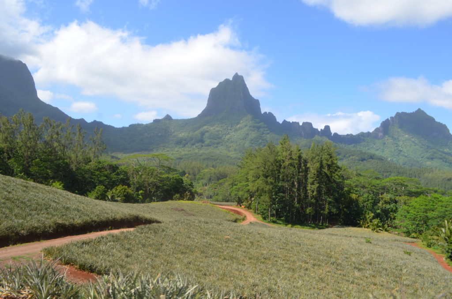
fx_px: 376
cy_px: 150
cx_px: 226
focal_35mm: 30
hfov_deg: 62.0
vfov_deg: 43.4
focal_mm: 20
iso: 100
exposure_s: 1/200
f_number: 9
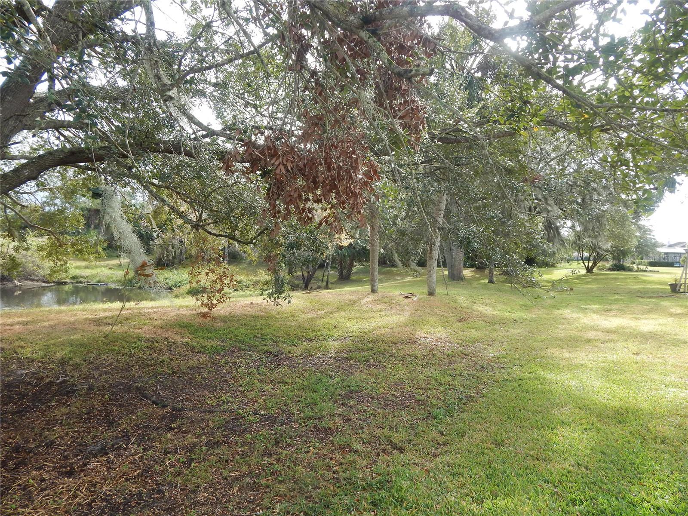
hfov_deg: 76.4
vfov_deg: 61.1
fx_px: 437
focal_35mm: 22
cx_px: 344
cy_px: 258
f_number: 3
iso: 125
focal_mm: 4
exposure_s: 1/320
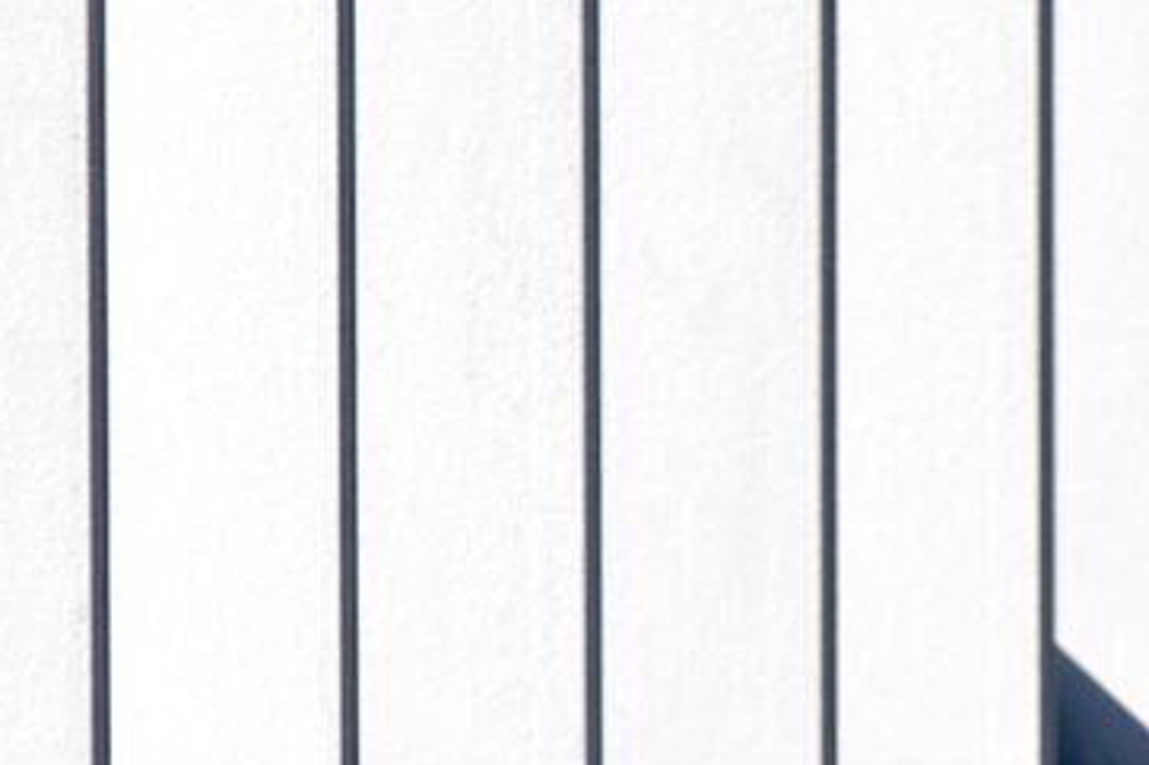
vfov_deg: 2.1
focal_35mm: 658
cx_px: 746
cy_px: 897
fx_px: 21004
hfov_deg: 3.1
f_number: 6
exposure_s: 1/640
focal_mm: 155
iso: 200
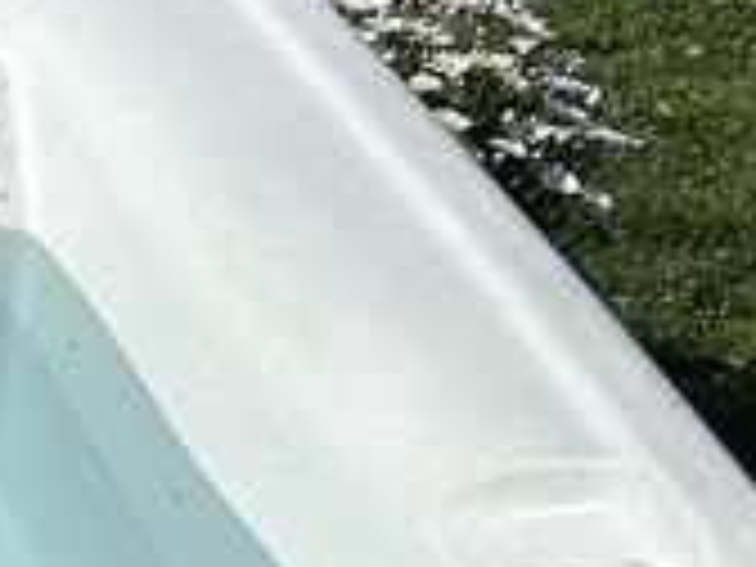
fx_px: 3385
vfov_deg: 9.5
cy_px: 549
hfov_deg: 11.5
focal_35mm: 155
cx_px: -729
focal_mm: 5.7
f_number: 1.5
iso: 50
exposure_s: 1/12658
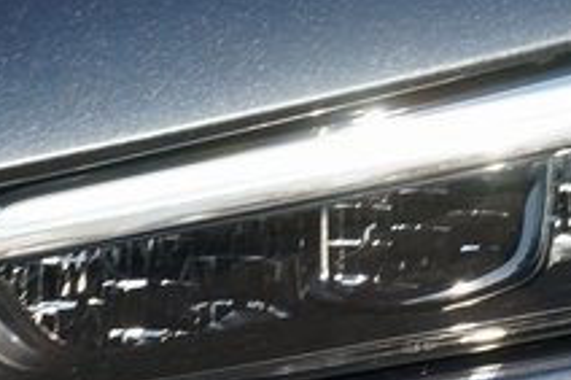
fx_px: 6298
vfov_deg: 3.4
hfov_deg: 5.2
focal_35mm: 397
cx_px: 589
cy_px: -57
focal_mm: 55
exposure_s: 1/160
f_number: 7.1
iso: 100
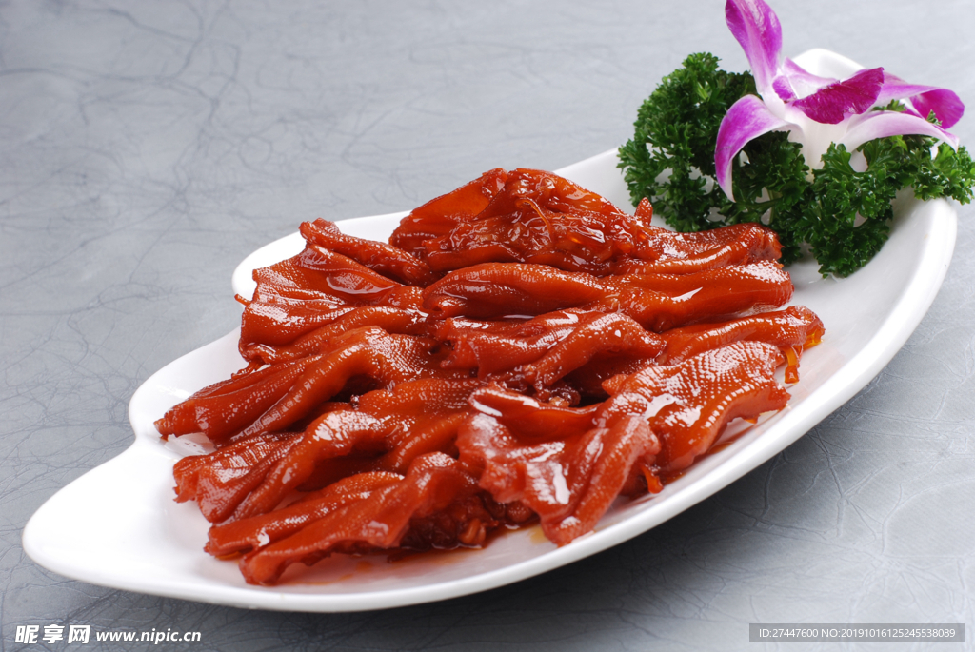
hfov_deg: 27.0
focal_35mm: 75
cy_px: 326
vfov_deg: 18.2
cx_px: 488
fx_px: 2033
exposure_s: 1/125
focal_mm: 50
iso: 100
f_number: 13
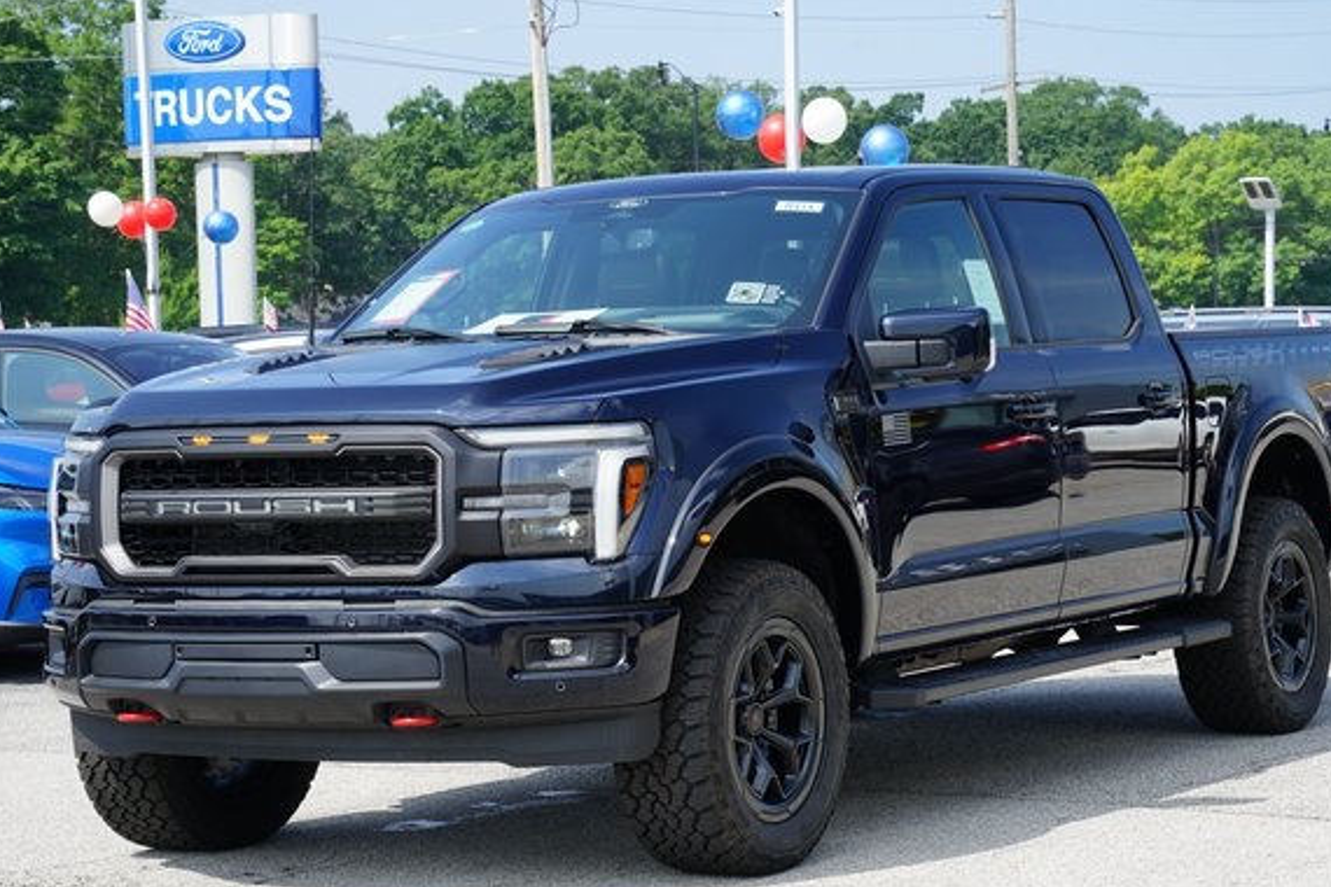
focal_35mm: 91
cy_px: 477
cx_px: 710
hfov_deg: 22.4
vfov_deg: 15.0
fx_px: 3364
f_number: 9
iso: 100
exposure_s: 1/125
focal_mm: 81
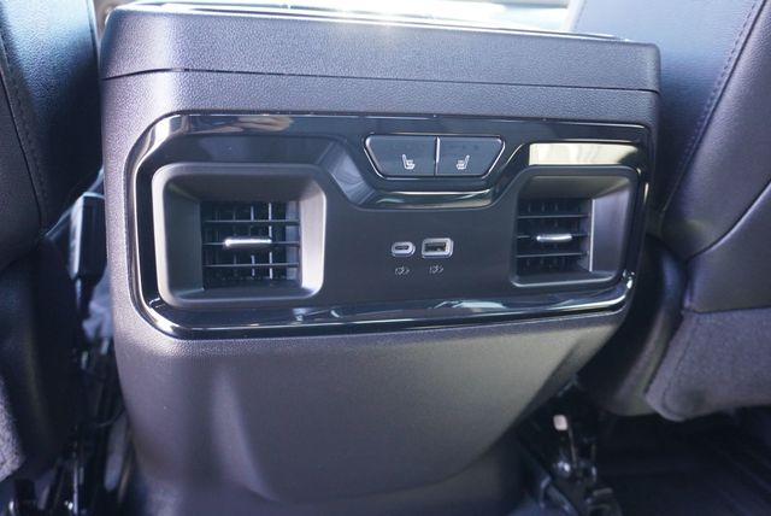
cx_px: 386
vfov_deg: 41.8
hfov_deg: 59.4
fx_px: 675
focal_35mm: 32
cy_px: 258
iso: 2500
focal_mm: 21
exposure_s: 1/60
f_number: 4
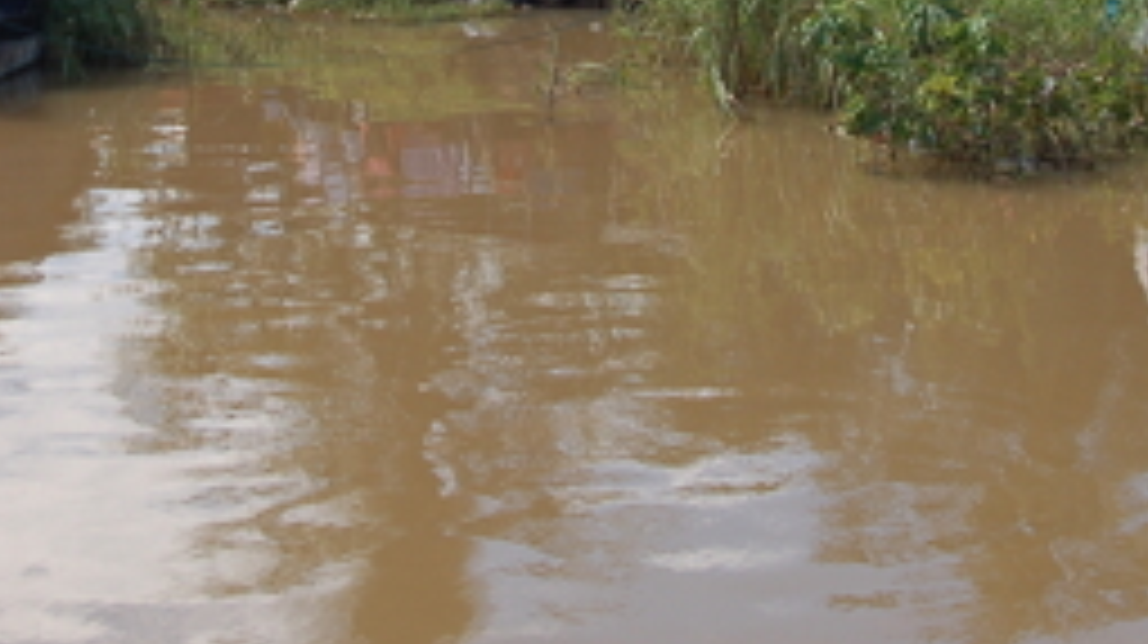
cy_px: -126
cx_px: 491
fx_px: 2890
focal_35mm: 95
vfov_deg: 12.4
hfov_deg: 22.5
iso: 200
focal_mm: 28
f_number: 7.1
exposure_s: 1/320
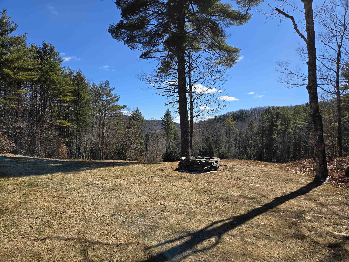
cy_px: 131
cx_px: 174
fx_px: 232
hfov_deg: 73.9
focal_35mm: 23
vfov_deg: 58.9
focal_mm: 5.4
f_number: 1.8
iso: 25
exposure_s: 1/1879
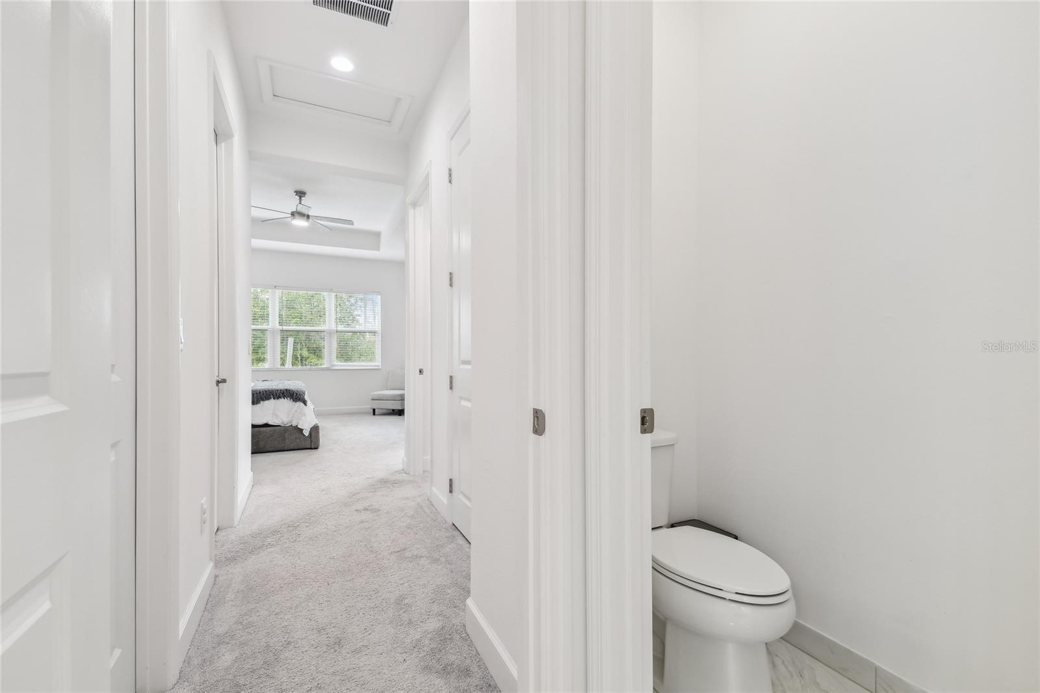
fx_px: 433
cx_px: 520
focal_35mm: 15
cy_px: 346
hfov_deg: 100.4
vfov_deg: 77.3
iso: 100
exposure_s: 1/4
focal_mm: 10
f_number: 7.1
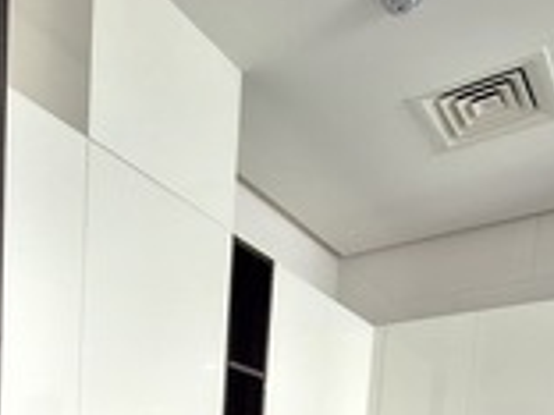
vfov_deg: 28.5
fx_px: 608
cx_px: 154
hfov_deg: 47.6
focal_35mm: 38
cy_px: 580
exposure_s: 1/50
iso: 160
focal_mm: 1.74
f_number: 2.2
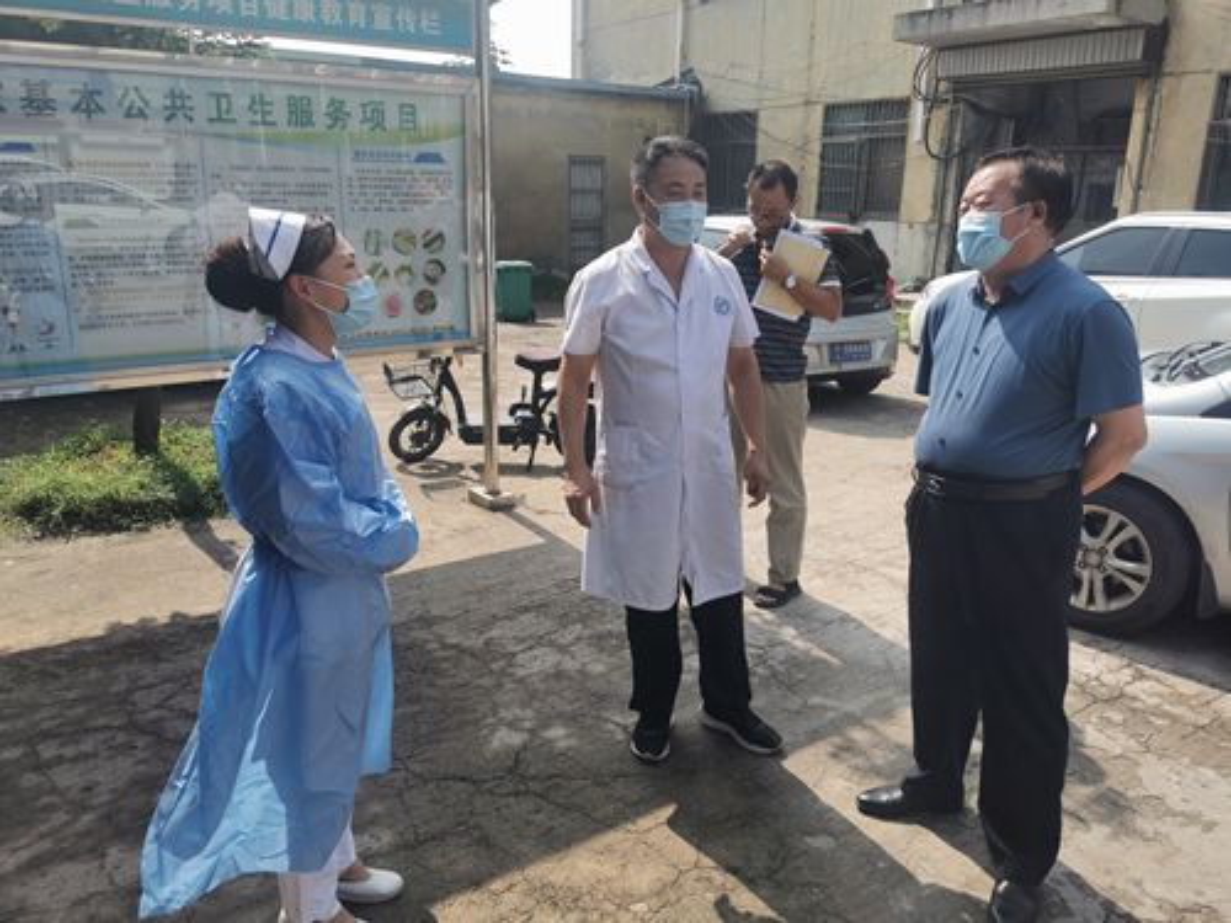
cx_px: 616
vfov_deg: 51.4
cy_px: 462
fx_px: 960
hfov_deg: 65.3
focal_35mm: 27
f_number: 1.6
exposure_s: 1/2288
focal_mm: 5.56
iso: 50
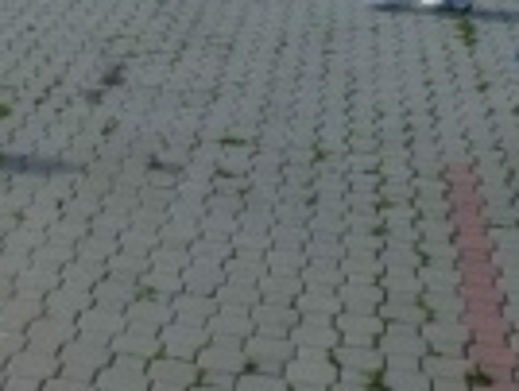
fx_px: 1457
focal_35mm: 97
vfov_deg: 14.4
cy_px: -165
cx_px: -105
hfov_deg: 19.1
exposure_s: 1/1300
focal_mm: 4.7
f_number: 4
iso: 160
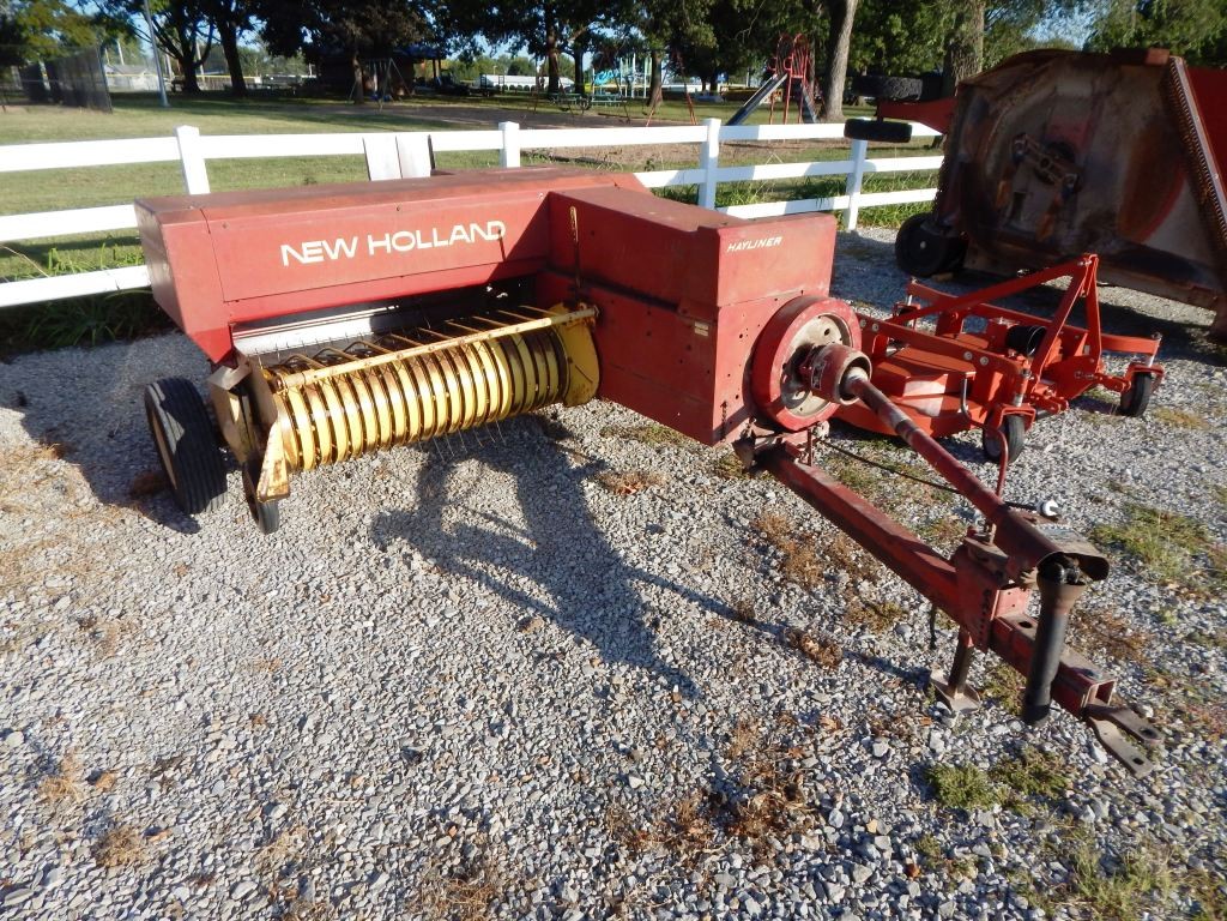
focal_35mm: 22
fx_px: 780
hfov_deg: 76.4
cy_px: 460
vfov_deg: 61.1
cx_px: 614
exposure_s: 1/1250
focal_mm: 4
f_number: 3
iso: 125
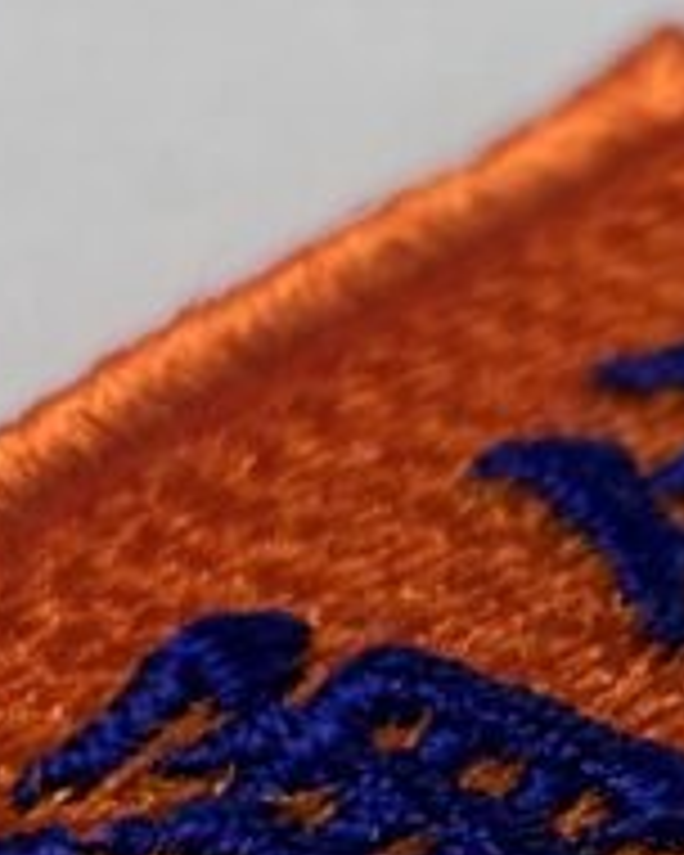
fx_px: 6908
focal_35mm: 273
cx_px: 724
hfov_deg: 5.7
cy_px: 1053
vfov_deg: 7.0
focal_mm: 5.96
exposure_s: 1/60
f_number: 1.6
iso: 50
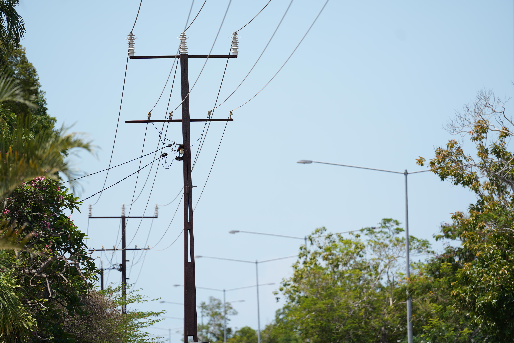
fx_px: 2855
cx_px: 257
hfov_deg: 10.3
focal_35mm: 200
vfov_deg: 6.9
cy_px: 172
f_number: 2.8
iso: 100
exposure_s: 1/1600
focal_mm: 200
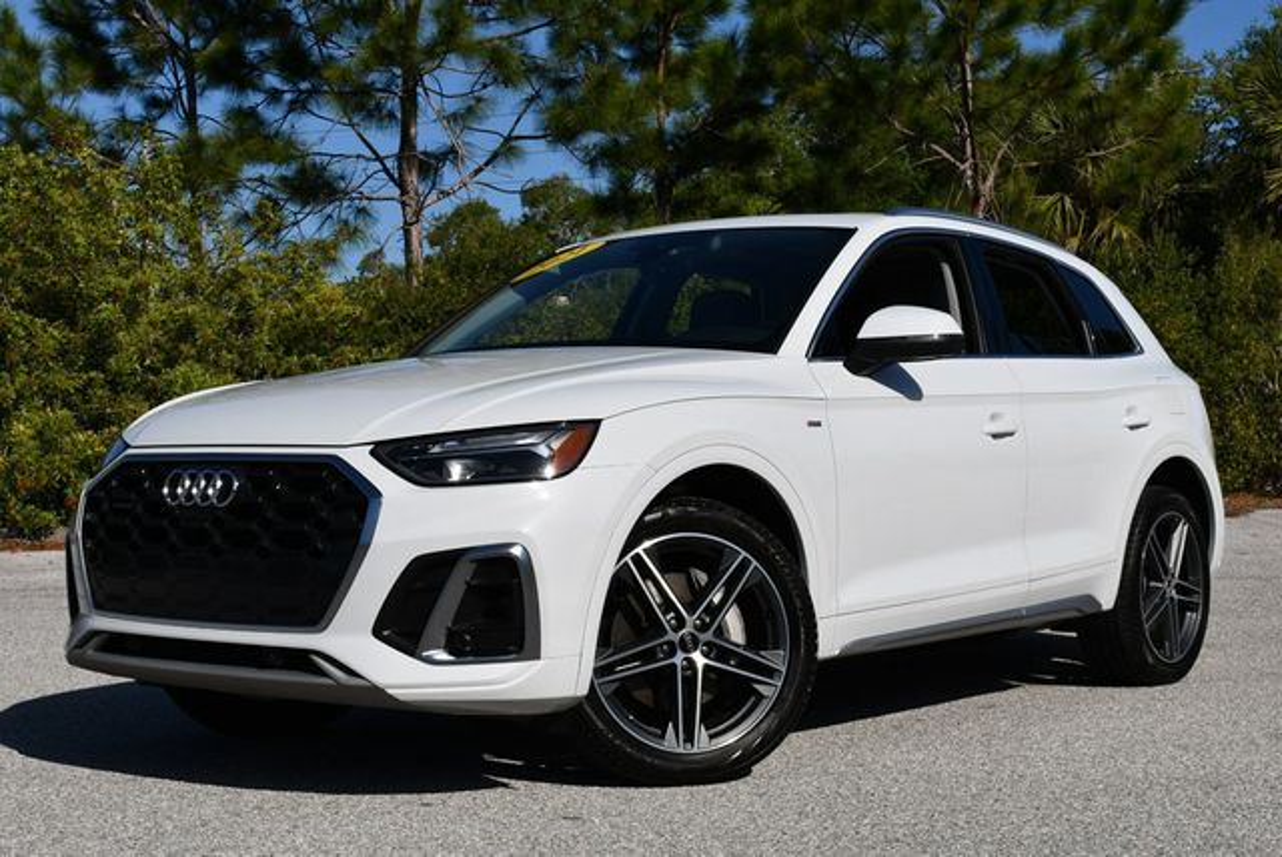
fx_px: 1996
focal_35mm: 56
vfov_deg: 24.2
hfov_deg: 35.6
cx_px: 641
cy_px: 428
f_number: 10
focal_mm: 28
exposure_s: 1/400
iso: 100
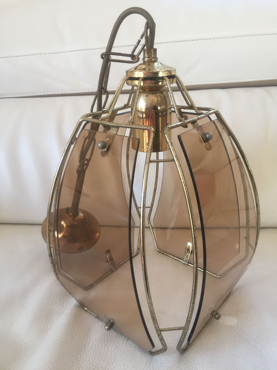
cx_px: 138
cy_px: 185
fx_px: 309
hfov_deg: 48.2
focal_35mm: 29
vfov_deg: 61.7
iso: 32
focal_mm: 4.15
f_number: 2.2
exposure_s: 1/33
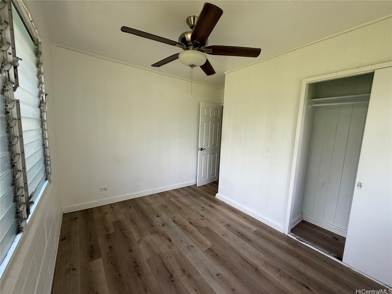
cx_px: 196
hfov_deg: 102.1
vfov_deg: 85.7
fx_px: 159
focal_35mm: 14
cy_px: 147
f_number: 2.2
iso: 80
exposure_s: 1/99
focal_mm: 2.22
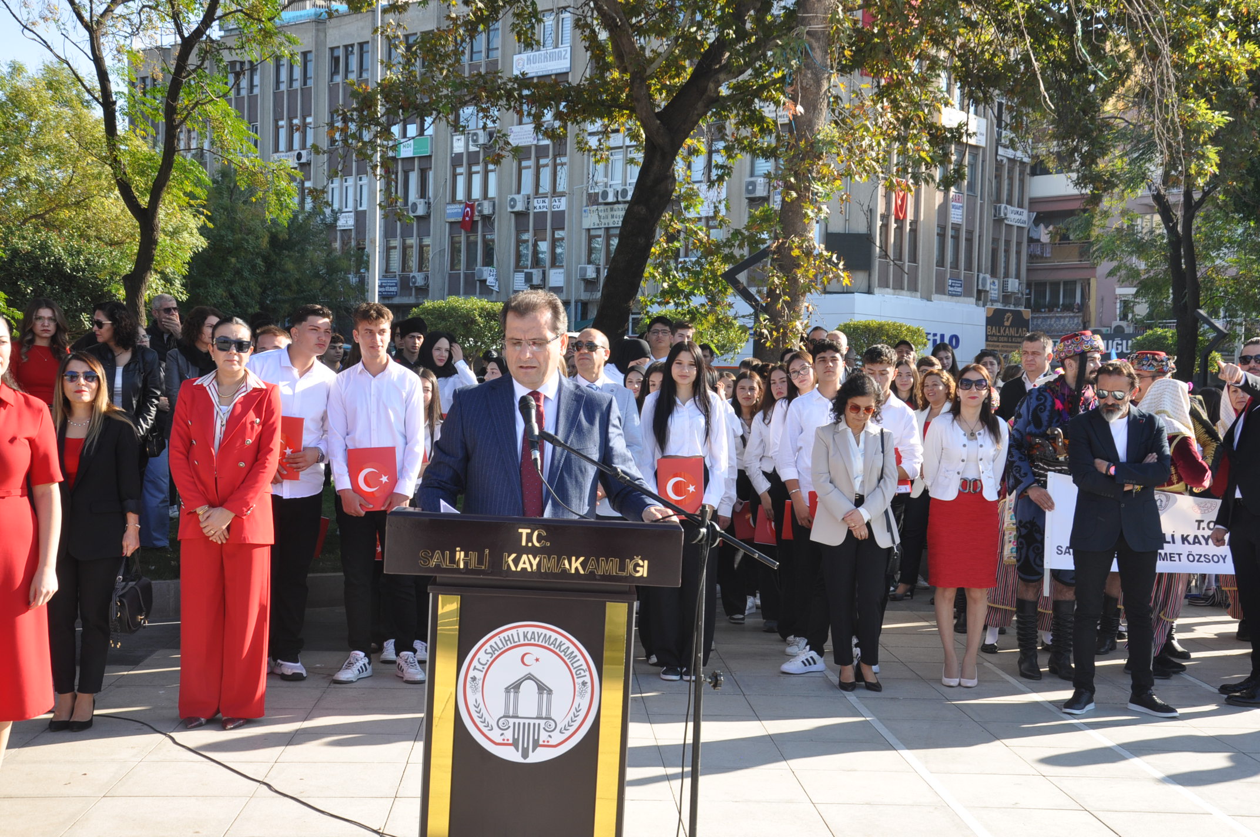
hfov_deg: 41.2
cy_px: 418
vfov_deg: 28.0
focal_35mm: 48
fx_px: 1678
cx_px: 630
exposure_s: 1/100
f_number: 10
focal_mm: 32
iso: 200
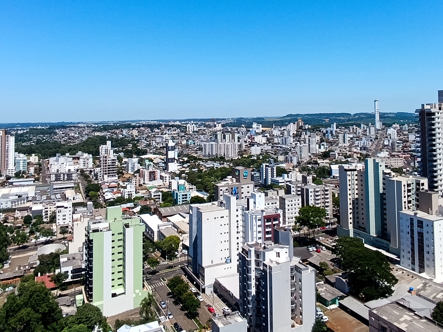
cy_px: 94
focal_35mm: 30
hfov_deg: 59.9
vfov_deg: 45.6
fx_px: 384
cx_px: 230
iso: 50
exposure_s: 1/1060
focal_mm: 1.65
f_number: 2.2
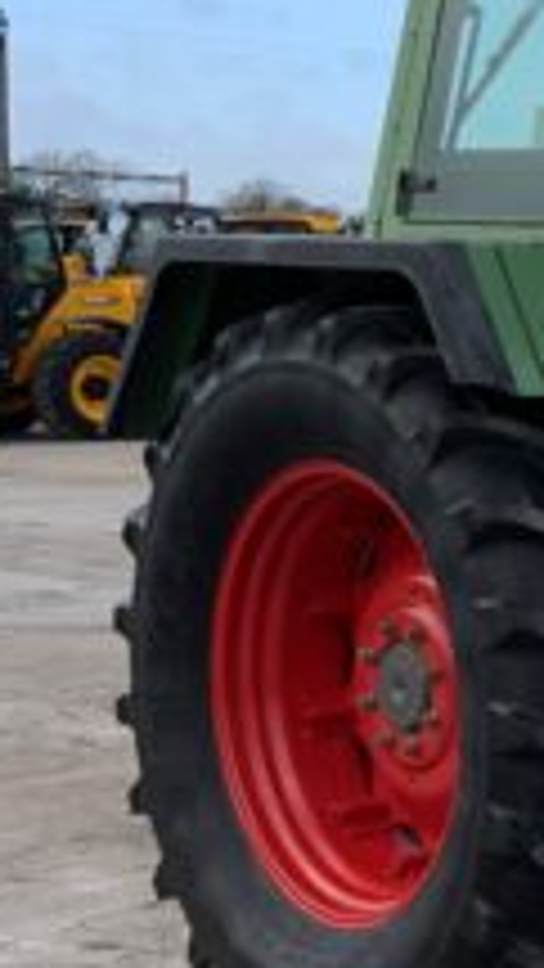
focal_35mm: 94
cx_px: 1416
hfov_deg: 10.5
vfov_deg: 22.7
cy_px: 540
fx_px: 2410
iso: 16
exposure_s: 1/534
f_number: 1.8
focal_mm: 3
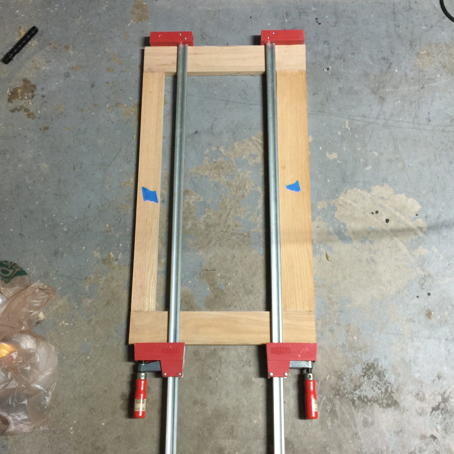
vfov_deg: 46.8
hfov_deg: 47.2
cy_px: 281
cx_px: 227
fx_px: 519
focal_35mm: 35
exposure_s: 1/4
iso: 80
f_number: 2.2
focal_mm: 4.15
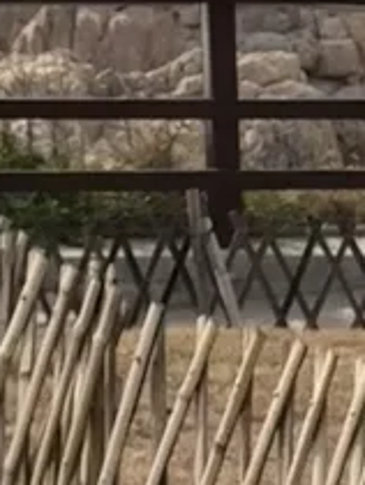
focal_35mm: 329
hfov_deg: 4.5
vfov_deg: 6.0
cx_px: 467
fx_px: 4616
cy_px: 42
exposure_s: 1/8772
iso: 64
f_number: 1.78
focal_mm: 6.76
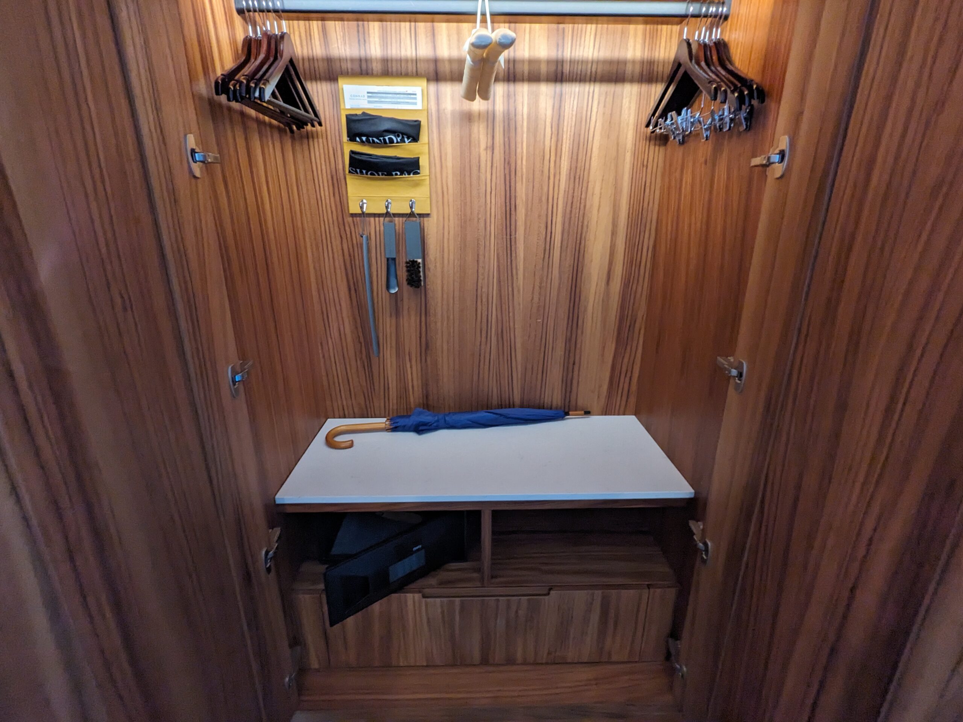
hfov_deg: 94.5
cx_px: 482
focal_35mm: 16
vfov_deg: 78.1
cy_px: 361
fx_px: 445
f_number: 2.2
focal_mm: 2.35
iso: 571
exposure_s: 1/24
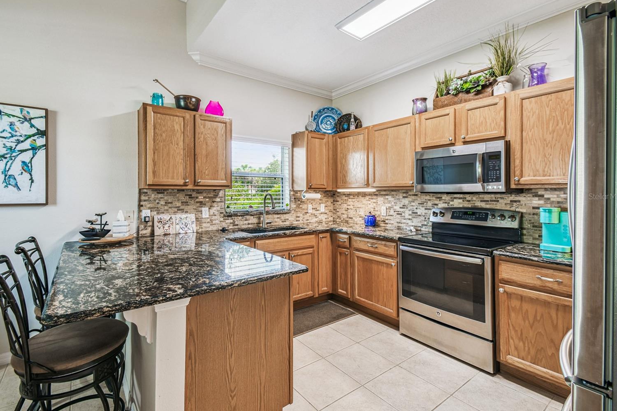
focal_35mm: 16
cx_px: 296
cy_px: 196
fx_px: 274
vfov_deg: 73.7
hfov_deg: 96.7
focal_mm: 10
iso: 100
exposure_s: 1/8
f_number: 7.1
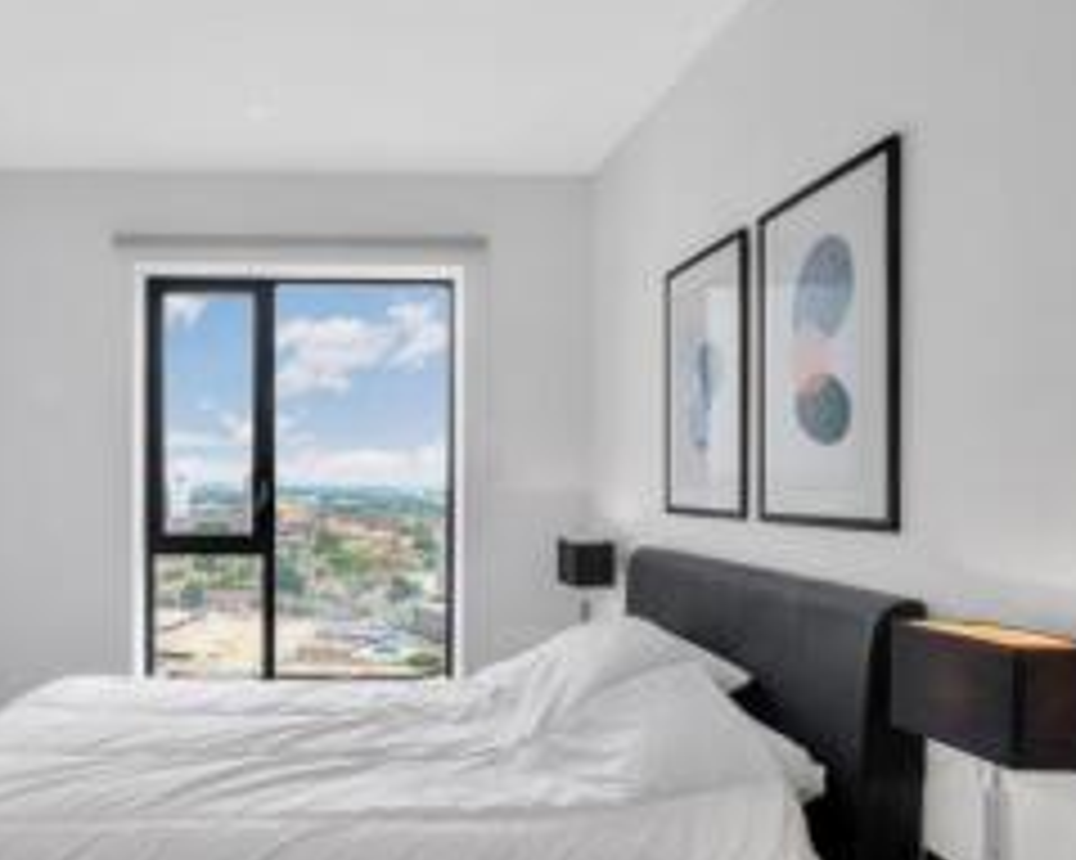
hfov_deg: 60.5
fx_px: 891
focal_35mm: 28
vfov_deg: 51.5
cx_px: 342
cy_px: 439
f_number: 16
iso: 320
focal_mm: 10
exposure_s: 1/4
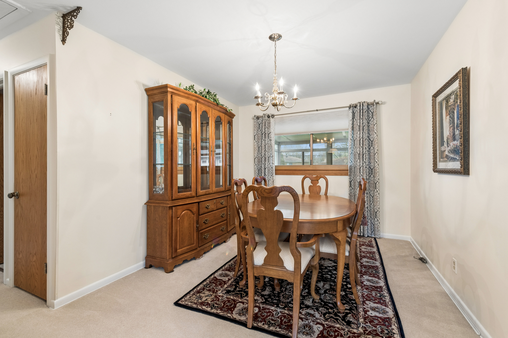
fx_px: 226
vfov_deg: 73.7
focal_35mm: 16
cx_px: 254
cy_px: 169
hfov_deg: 96.7
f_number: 8
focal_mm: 16
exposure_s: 1/15
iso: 400
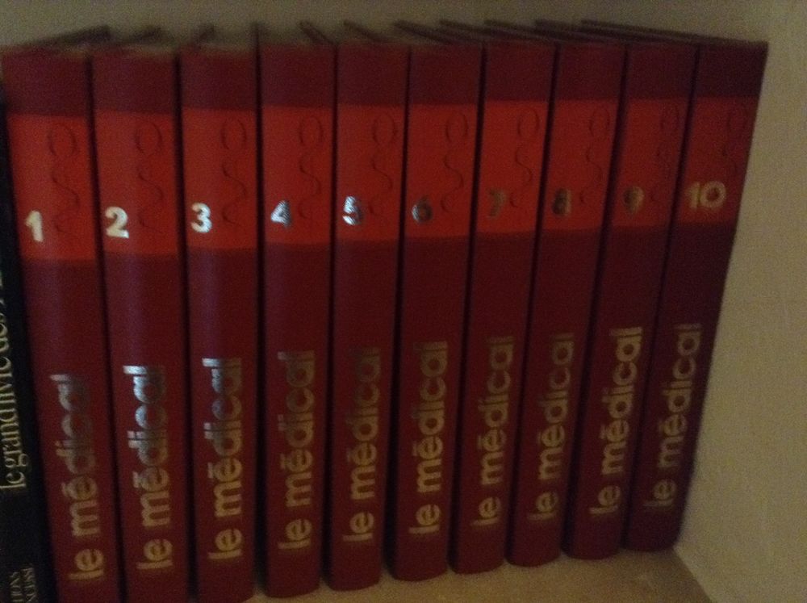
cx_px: 404
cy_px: 302
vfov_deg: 42.8
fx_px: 768
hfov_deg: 55.4
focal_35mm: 33
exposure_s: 1/15
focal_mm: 3.3
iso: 640
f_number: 2.4
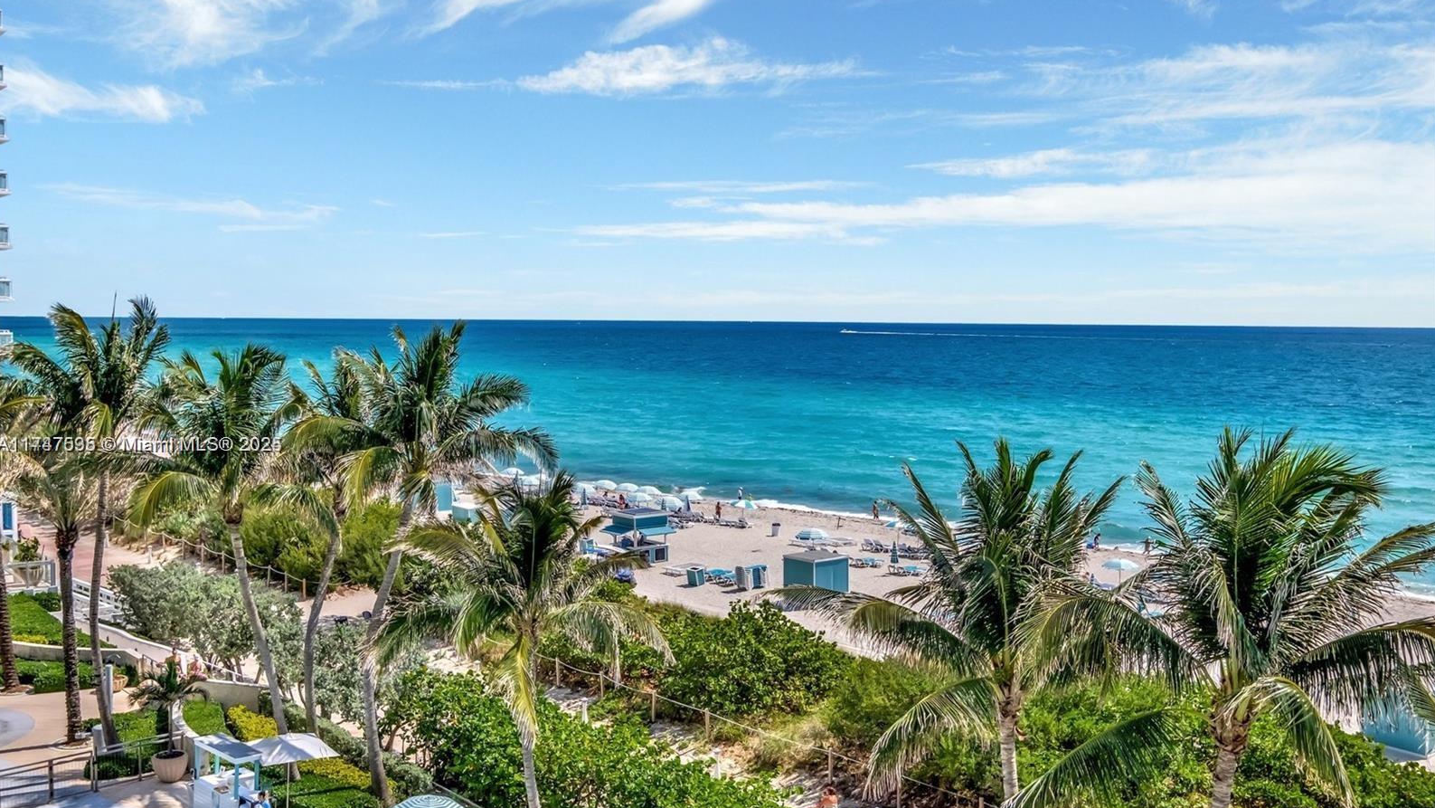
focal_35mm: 38
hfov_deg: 52.8
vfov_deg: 31.2
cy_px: 446
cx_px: 716
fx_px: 1446
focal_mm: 24
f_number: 8
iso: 800
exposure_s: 1/4000
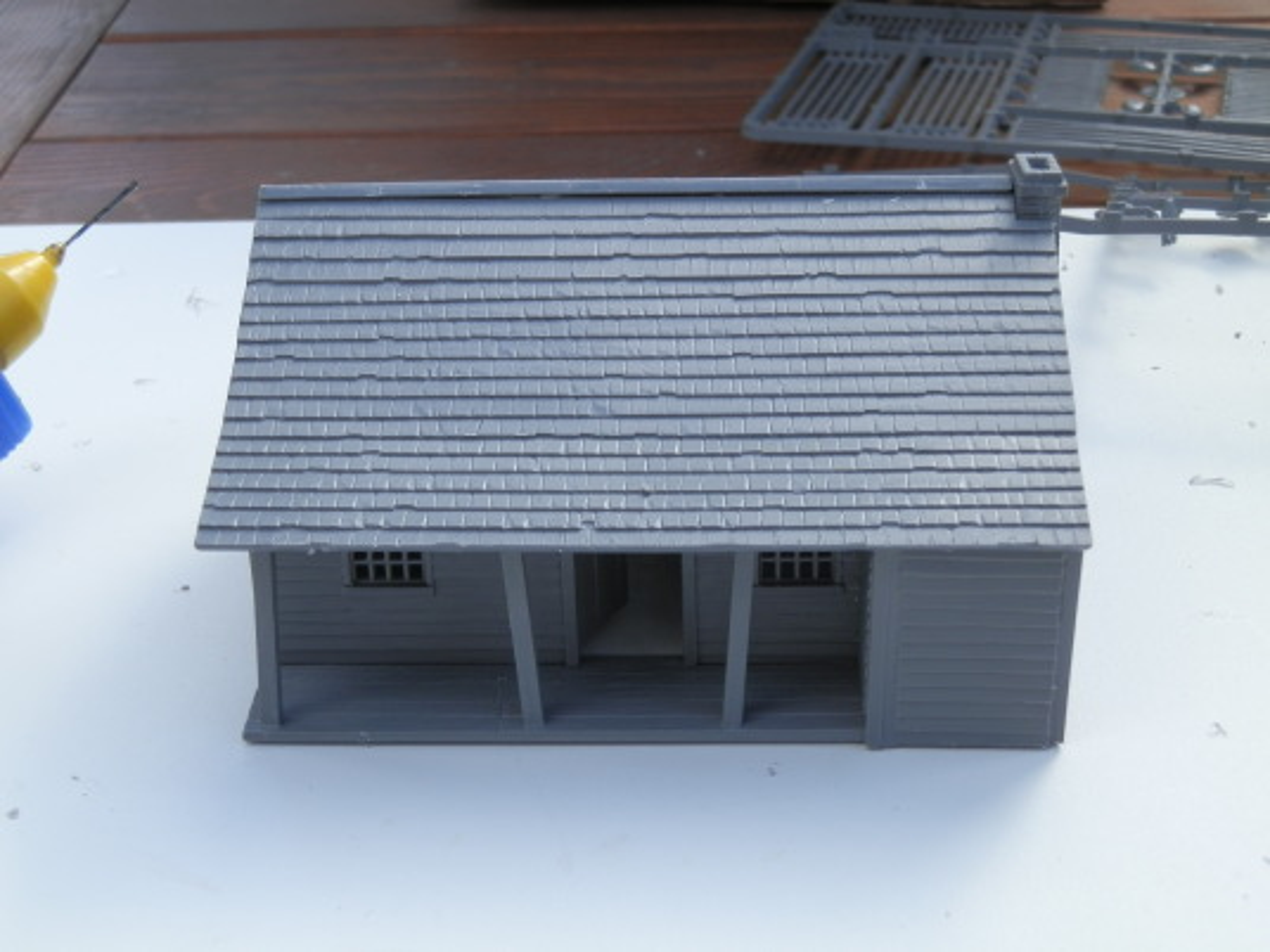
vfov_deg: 24.0
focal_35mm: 61
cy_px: 476
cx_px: 635
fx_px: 2238
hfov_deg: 31.7
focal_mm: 10.99
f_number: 3.7
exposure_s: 1/250
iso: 64
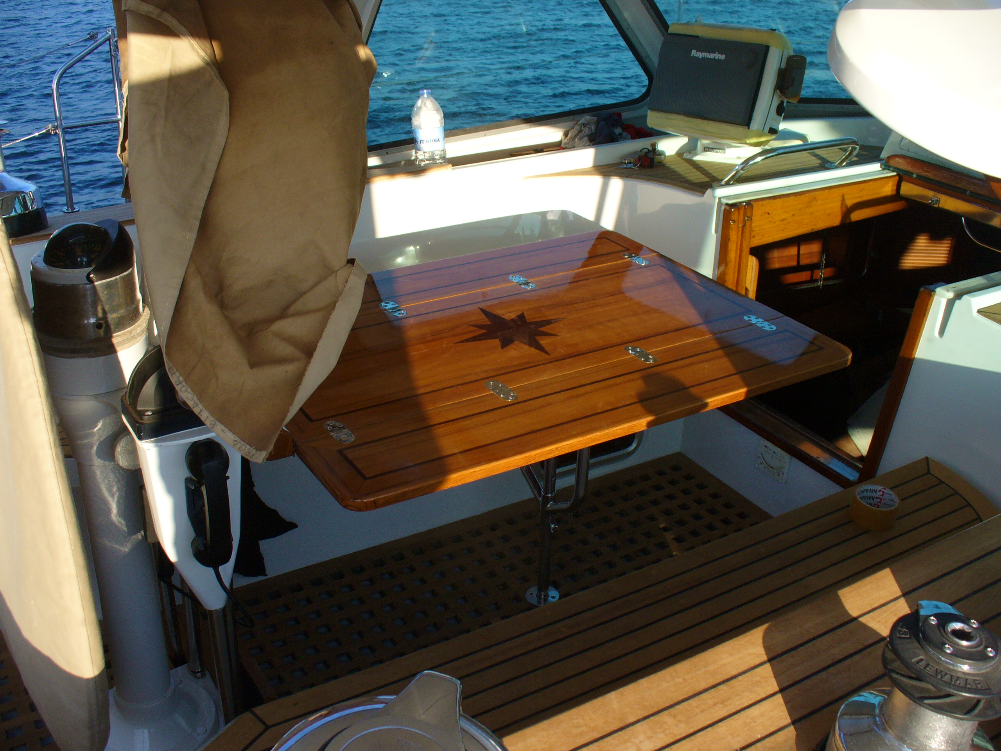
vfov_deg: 38.7
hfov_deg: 50.1
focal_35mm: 37
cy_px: 376
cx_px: 500
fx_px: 1070
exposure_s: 1/125
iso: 80
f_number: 5.6
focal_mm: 6.1
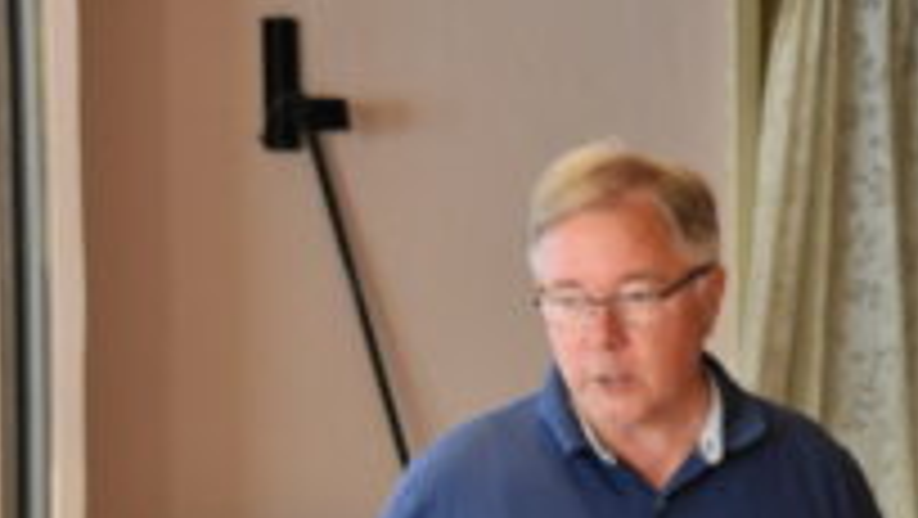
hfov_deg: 13.9
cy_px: 340
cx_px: 760
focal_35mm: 154
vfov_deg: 7.9
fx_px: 3751
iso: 3200
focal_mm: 50
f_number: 4.8
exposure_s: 1/30
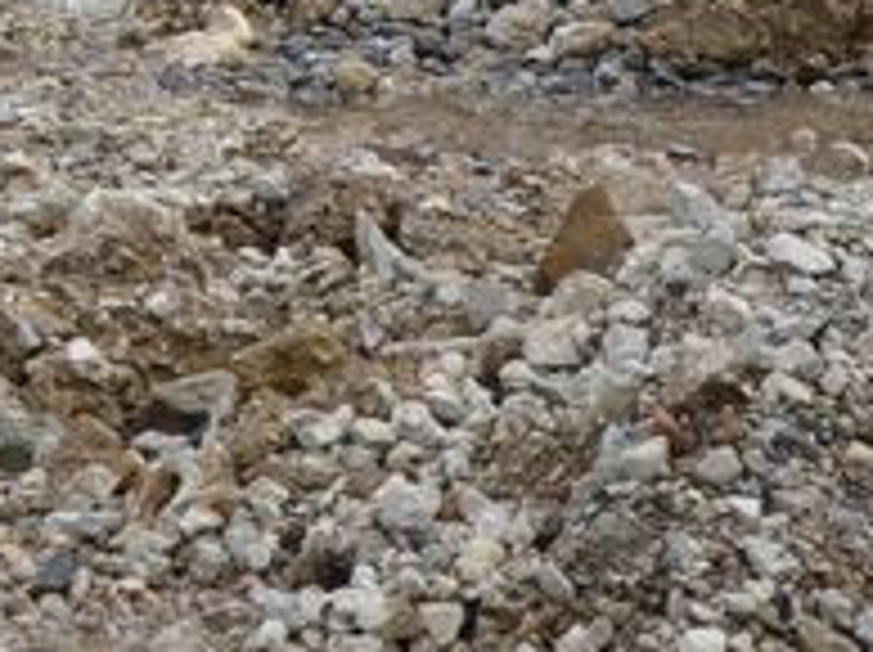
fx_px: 8425
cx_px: -612
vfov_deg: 4.4
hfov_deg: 5.8
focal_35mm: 334
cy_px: -800
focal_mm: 45
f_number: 6.3
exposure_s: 1/160
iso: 100
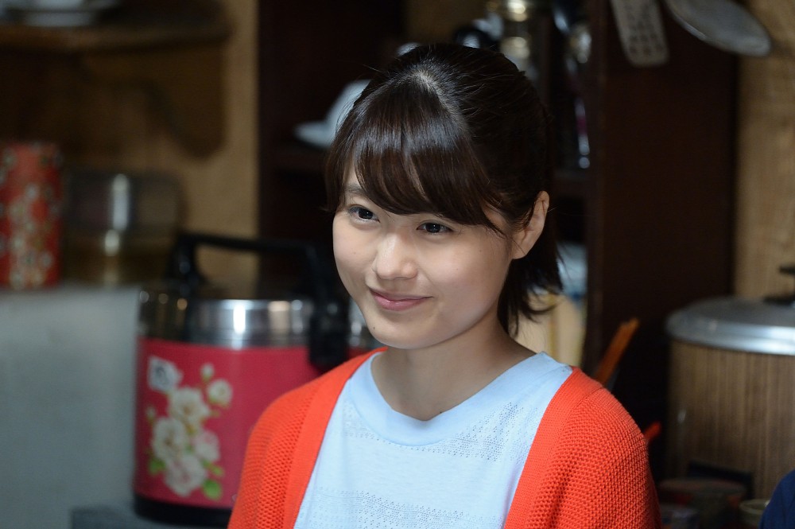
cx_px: 398
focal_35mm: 200
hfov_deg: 10.3
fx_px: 4413
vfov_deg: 6.9
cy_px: 264
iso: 5000
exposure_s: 1/125
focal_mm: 200
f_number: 4
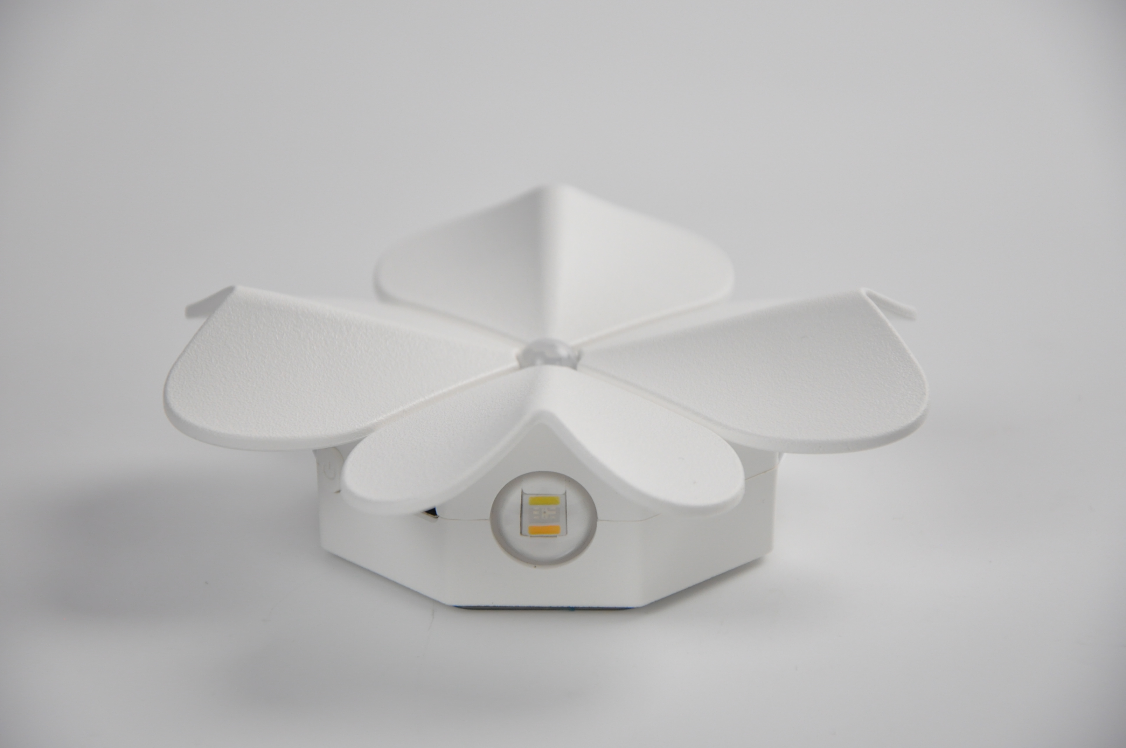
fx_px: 4920
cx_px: 563
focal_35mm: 158
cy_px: 374
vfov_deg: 8.7
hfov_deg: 13.1
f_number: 5.6
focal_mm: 105
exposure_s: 1/160
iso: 800
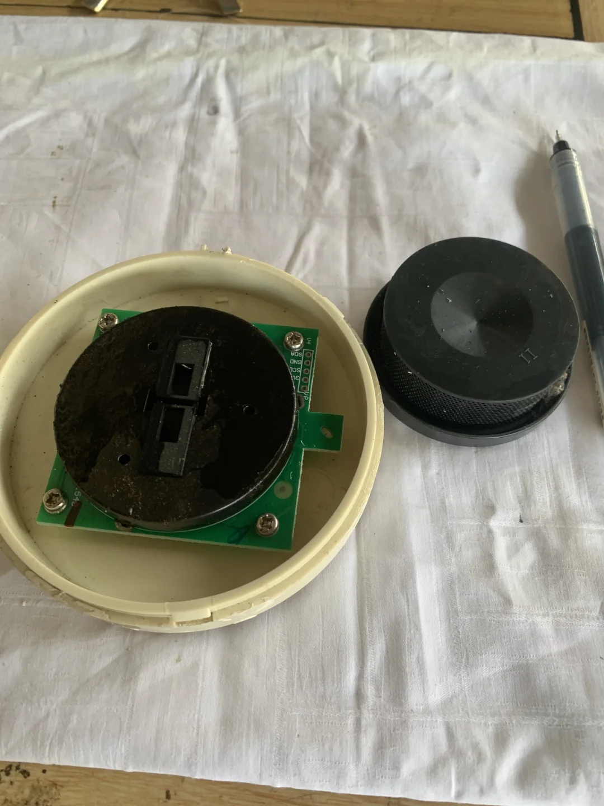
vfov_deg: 67.3
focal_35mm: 26
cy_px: 403
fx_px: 605
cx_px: 302
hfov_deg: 53.1
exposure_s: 1/106
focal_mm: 4.25
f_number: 1.8
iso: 100
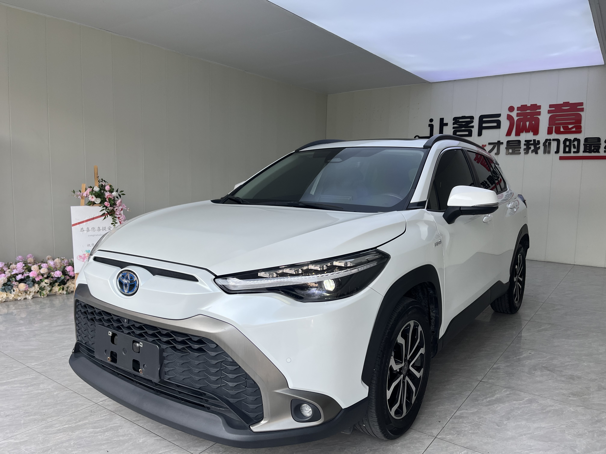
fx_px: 455
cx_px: 303
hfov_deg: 67.3
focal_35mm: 26
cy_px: 227
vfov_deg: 53.1
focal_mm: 5.1
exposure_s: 1/510
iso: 50
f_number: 1.6
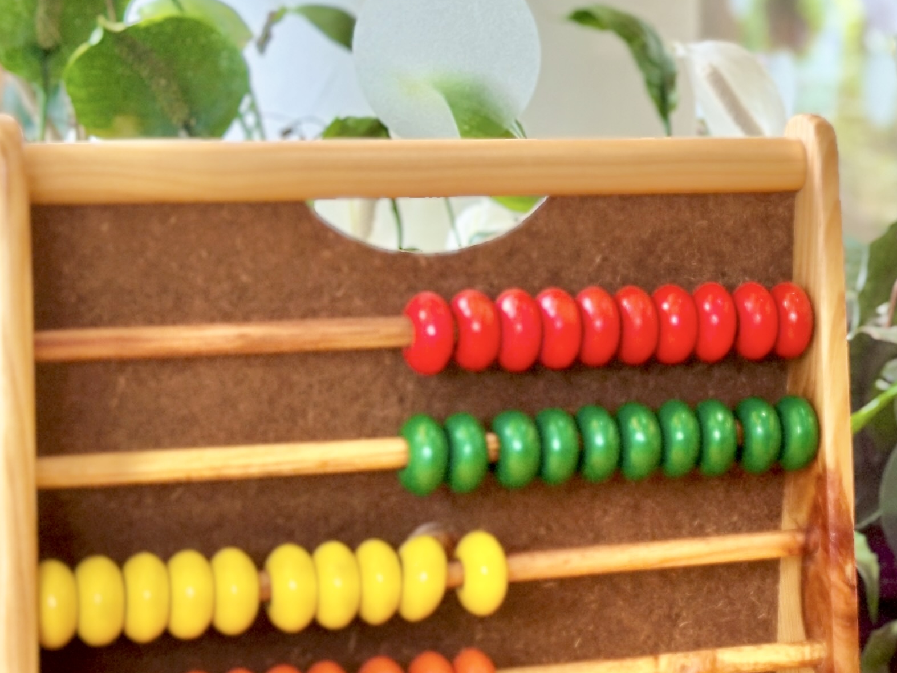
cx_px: 985
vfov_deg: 12.0
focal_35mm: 123
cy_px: 215
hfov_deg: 15.6
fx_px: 3188
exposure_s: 1/141
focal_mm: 6.86
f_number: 1.78
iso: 80
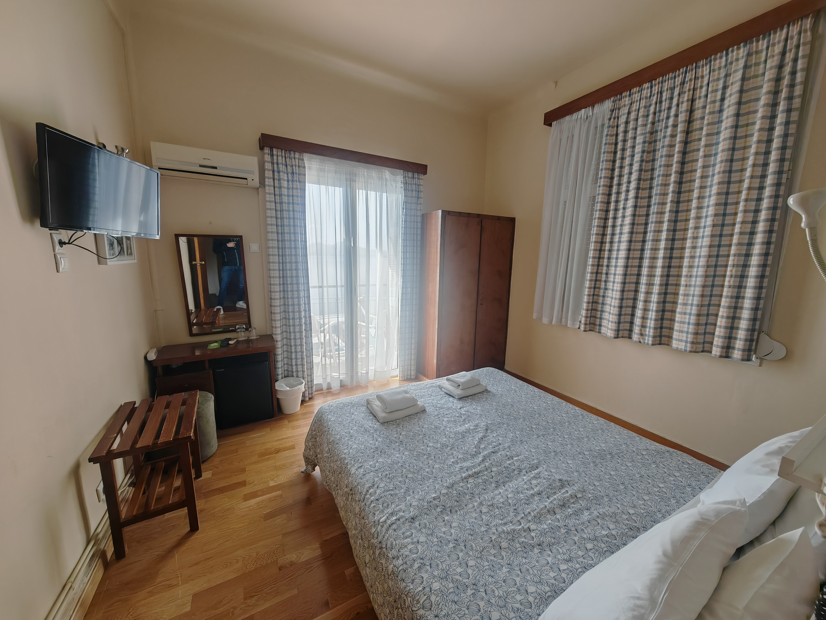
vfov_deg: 89.9
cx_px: 413
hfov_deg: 106.2
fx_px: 310
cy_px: 310
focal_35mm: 13
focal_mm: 1.82
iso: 64
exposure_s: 1/50
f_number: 2
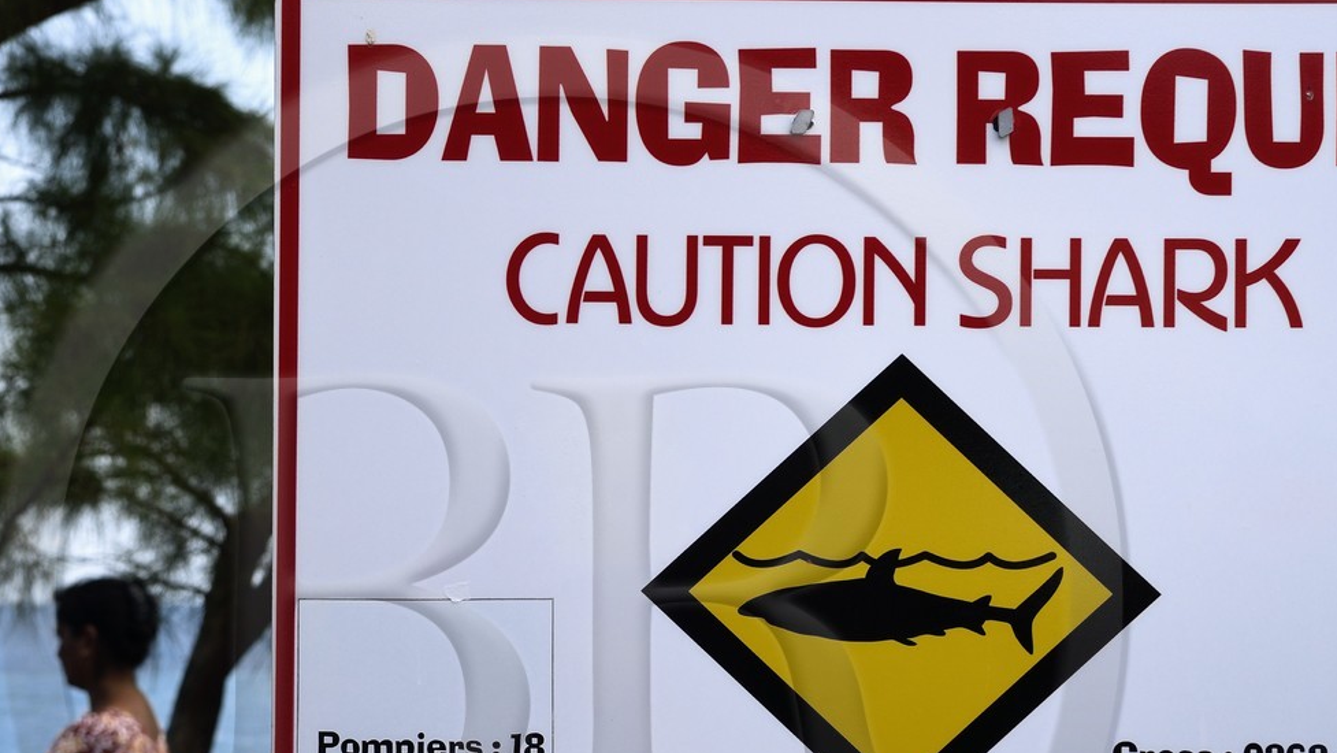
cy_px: 602
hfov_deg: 22.2
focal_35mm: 96
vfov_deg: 12.6
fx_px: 3404
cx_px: 558
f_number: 9
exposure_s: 1/400
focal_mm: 56
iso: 200
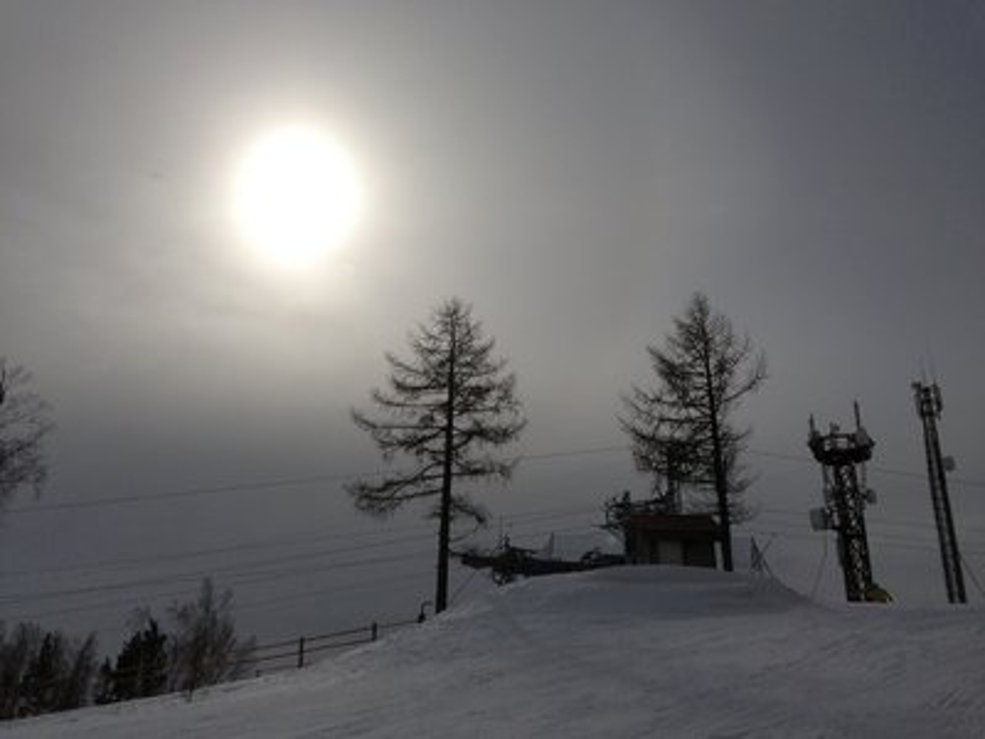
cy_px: 370
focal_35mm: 33
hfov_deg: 55.4
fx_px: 939
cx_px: 492
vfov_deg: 42.9
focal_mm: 4.13
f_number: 2.4
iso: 50
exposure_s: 1/10870
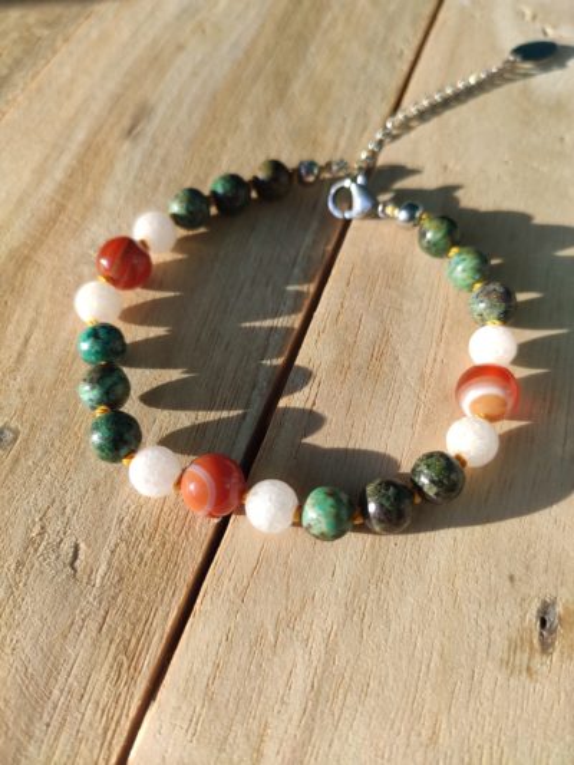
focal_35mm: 26
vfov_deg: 67.3
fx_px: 575
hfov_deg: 53.1
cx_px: 287
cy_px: 382
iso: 112
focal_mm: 4.77
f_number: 1.75
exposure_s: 1/460
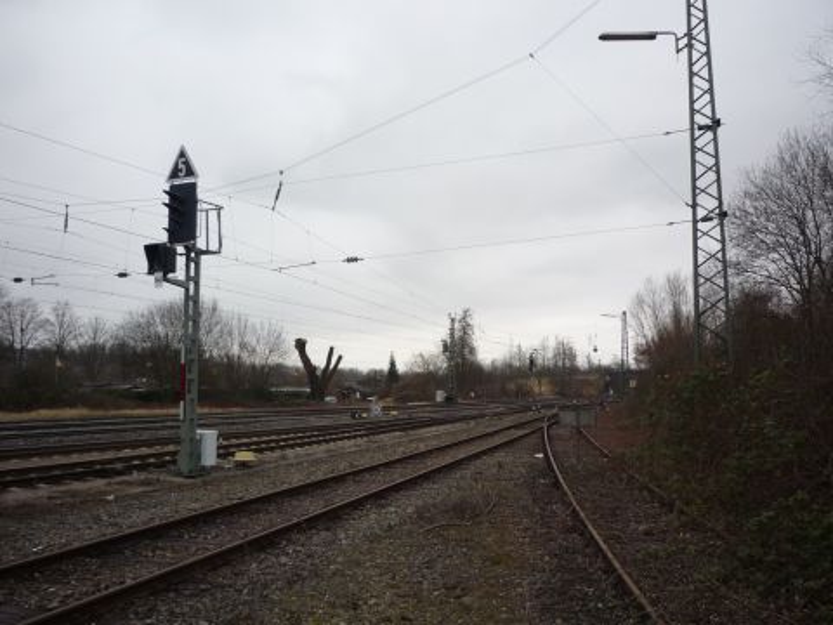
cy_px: 312
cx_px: 416
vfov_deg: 44.2
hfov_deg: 56.8
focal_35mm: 32
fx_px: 770
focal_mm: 5.2
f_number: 4
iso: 100
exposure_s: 1/160
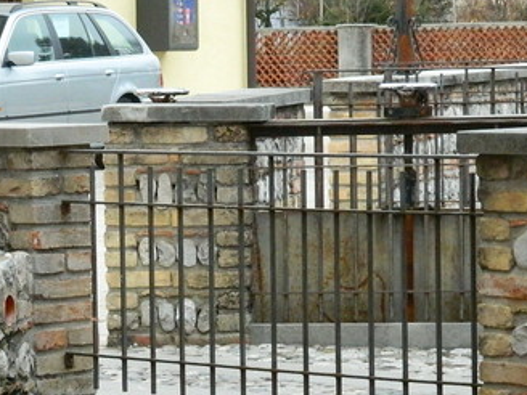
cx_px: 34
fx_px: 3821
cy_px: 440
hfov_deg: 7.9
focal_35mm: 251
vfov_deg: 5.9
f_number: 4.5
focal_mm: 18.6
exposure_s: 1/200
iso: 400
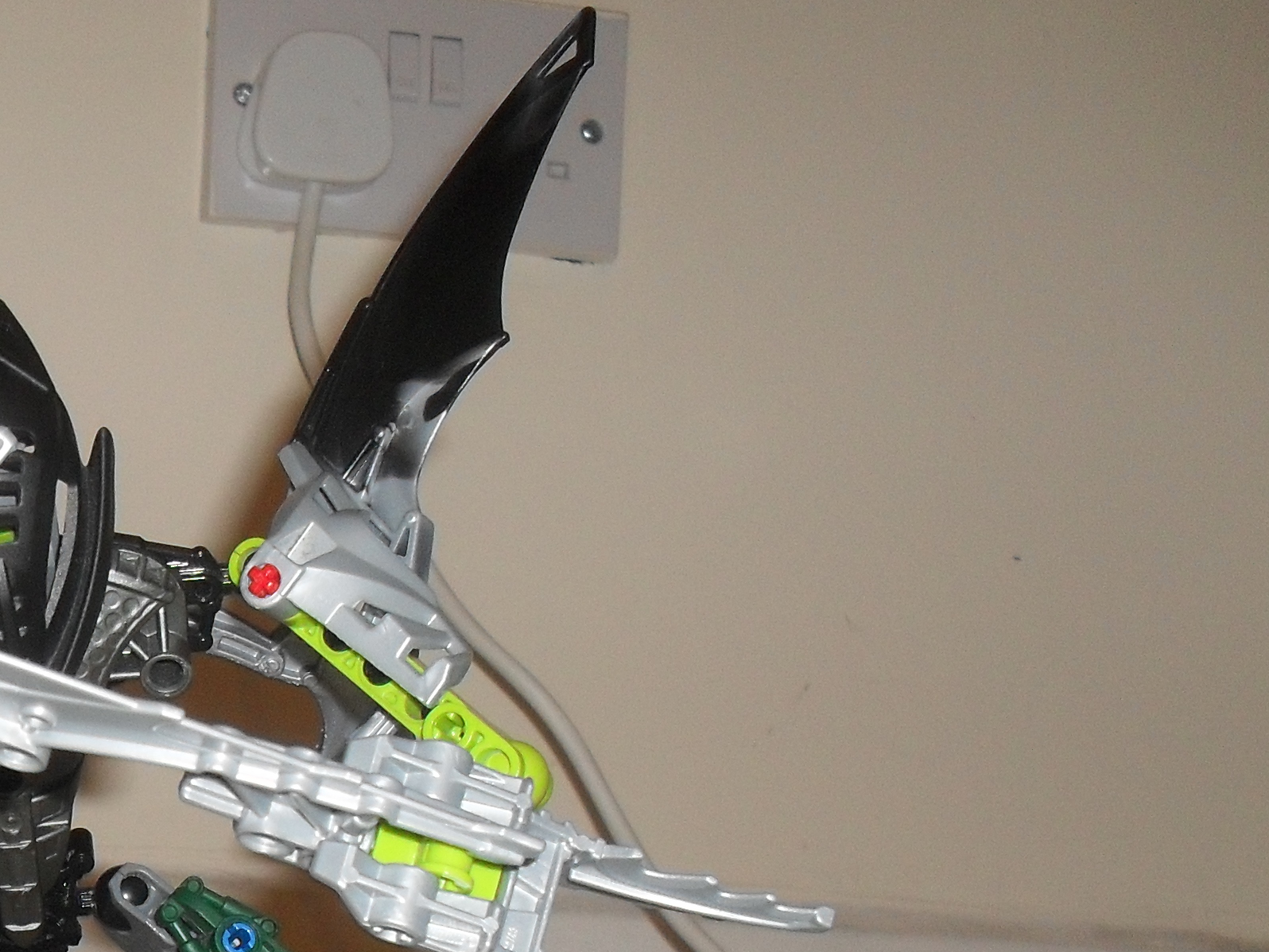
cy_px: 973
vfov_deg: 17.9
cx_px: -143
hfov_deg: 22.9
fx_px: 2933
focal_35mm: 80
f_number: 3.2
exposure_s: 1/45
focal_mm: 6.3
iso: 200
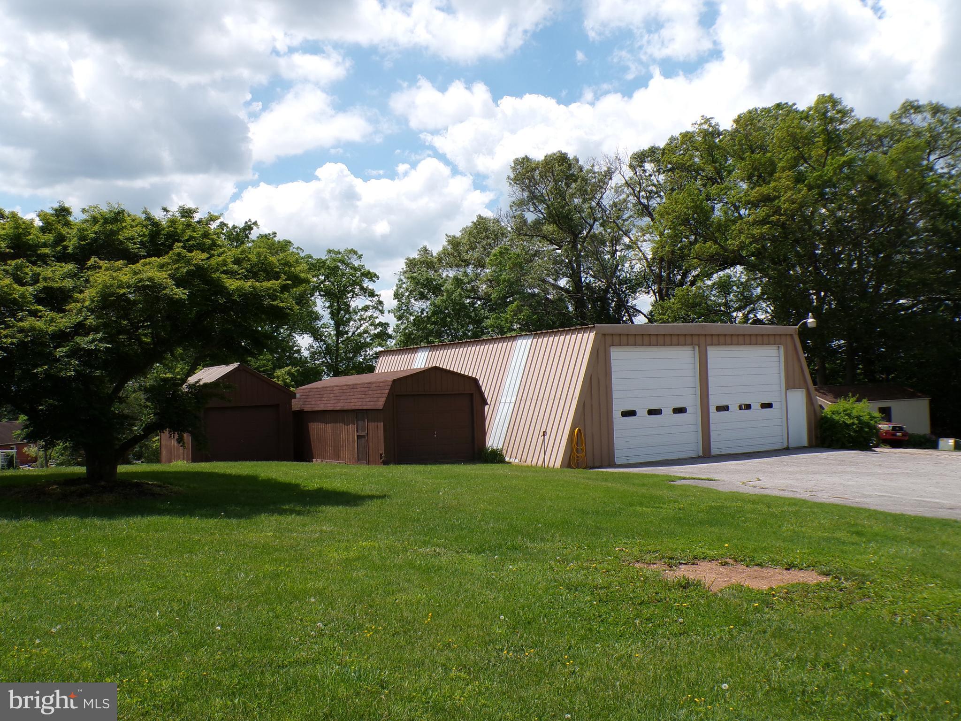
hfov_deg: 56.8
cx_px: 480
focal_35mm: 32
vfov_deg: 44.2
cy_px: 360
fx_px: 888
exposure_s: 1/550
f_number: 4.8
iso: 100
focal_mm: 5.8
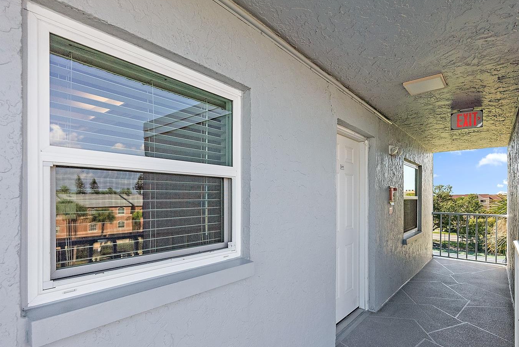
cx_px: 289
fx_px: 274
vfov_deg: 64.4
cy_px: 195
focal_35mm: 19
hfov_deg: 86.5
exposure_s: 1/2000
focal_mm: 16
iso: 1250
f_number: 5.6
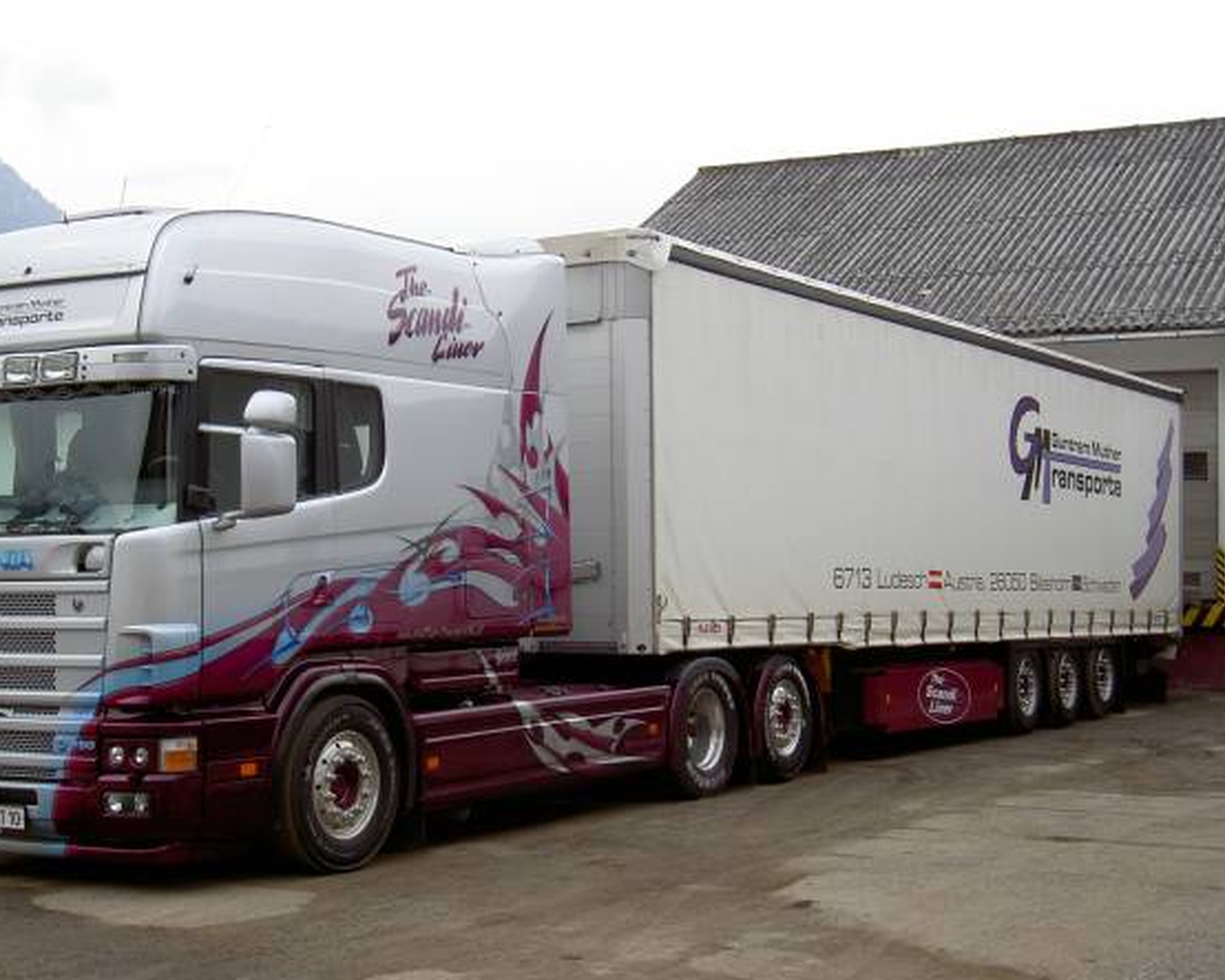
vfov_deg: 28.6
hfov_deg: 35.3
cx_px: 520
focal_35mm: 53
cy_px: 500
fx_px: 1921
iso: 50
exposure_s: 1/125
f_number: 5.7
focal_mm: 7.7
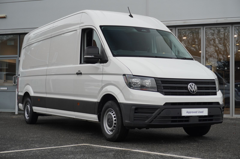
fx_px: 390
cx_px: 120
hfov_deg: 34.2
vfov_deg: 23.1
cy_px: 80
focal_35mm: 58
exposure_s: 1/200
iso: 500
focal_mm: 39
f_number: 5.6
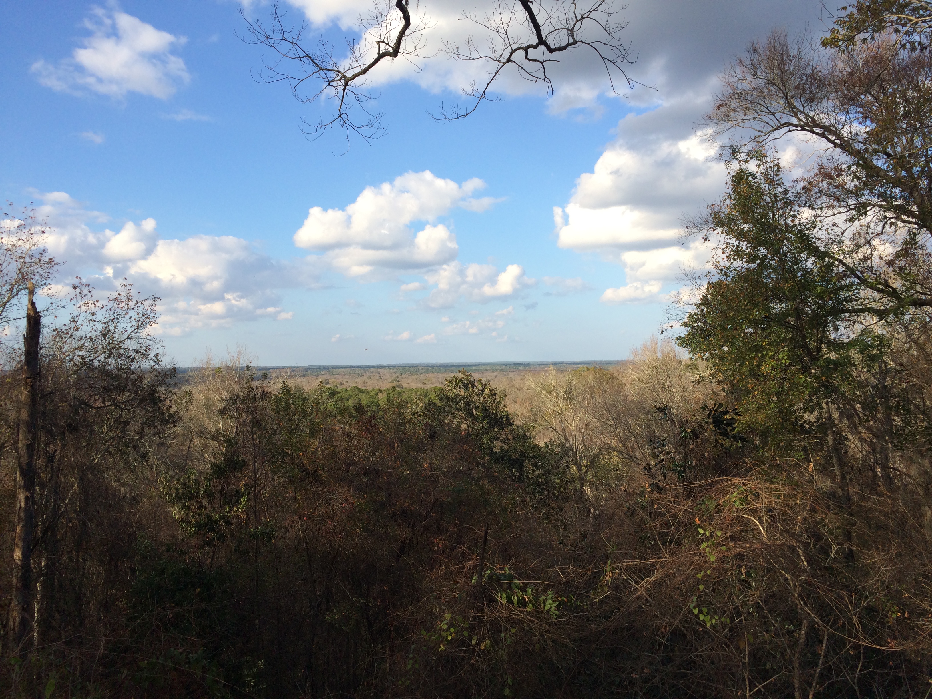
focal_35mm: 29
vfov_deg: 48.2
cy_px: 350
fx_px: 781
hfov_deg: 61.7
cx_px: 466
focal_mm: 4.15
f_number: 2.2
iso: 32
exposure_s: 1/1466
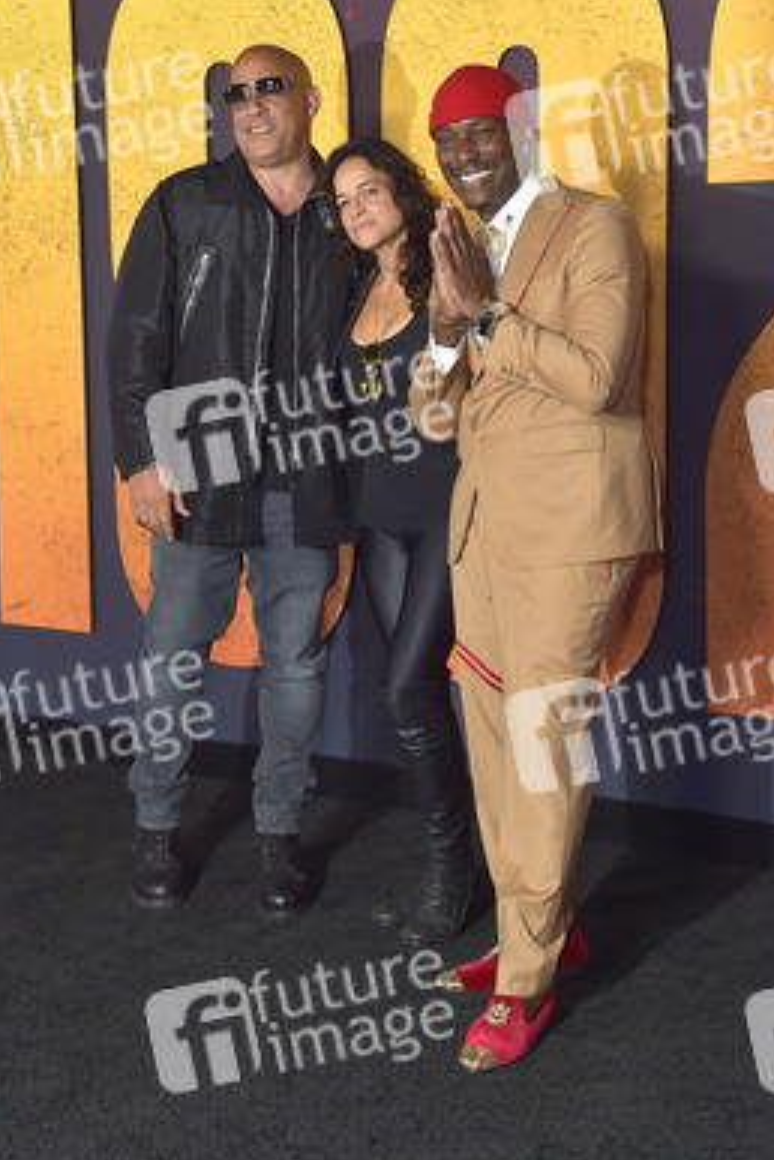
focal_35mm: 60
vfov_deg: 33.4
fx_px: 1935
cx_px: 388
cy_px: 573
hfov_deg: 22.6
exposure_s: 1/250
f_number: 6.3
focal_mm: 58
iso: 800
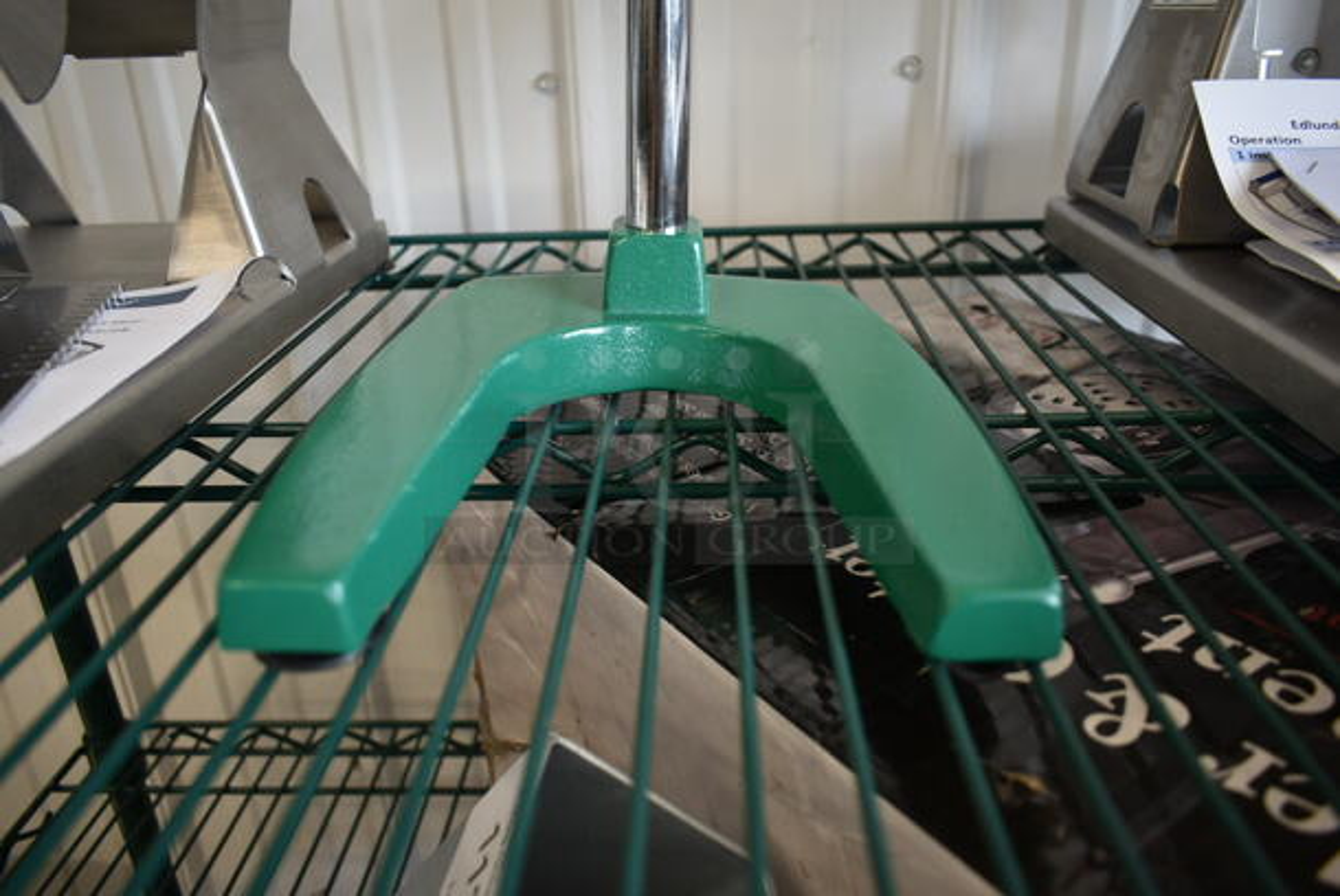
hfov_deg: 67.3
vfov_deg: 48.0
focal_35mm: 27
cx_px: 670
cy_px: 448
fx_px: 1006
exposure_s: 1/30
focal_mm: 18
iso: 180
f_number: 3.5
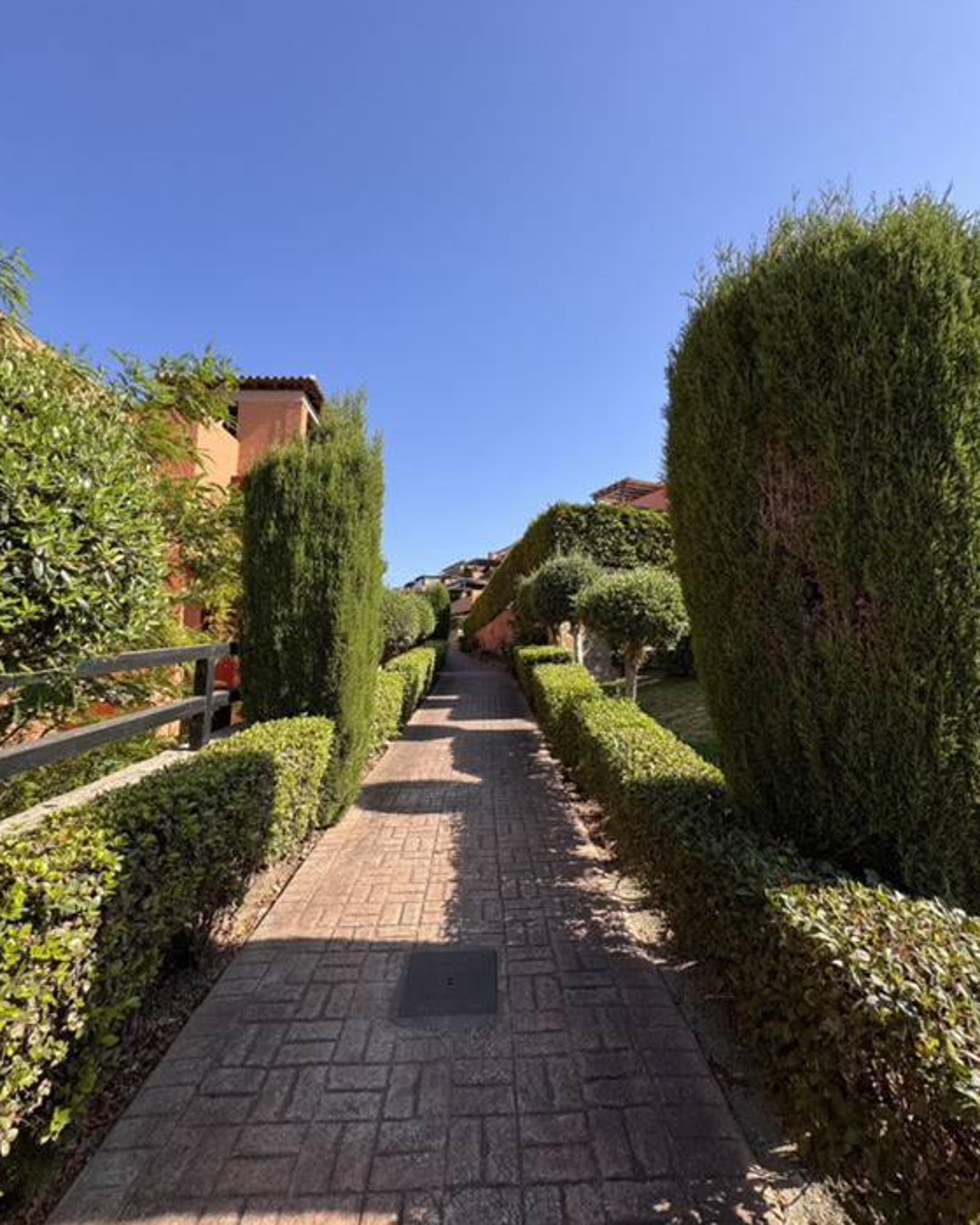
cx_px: 481
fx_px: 544
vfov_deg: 96.7
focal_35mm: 15
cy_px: 583
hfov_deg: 84.0
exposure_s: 1/1094
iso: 50
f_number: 2.2
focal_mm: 2.22
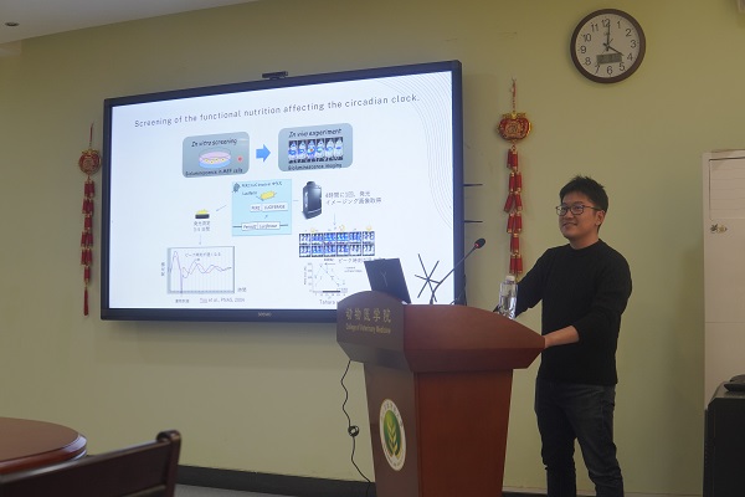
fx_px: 931
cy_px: 248
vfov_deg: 29.9
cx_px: 372
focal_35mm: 45
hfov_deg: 43.6
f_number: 4
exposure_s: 1/160
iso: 640
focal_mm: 30
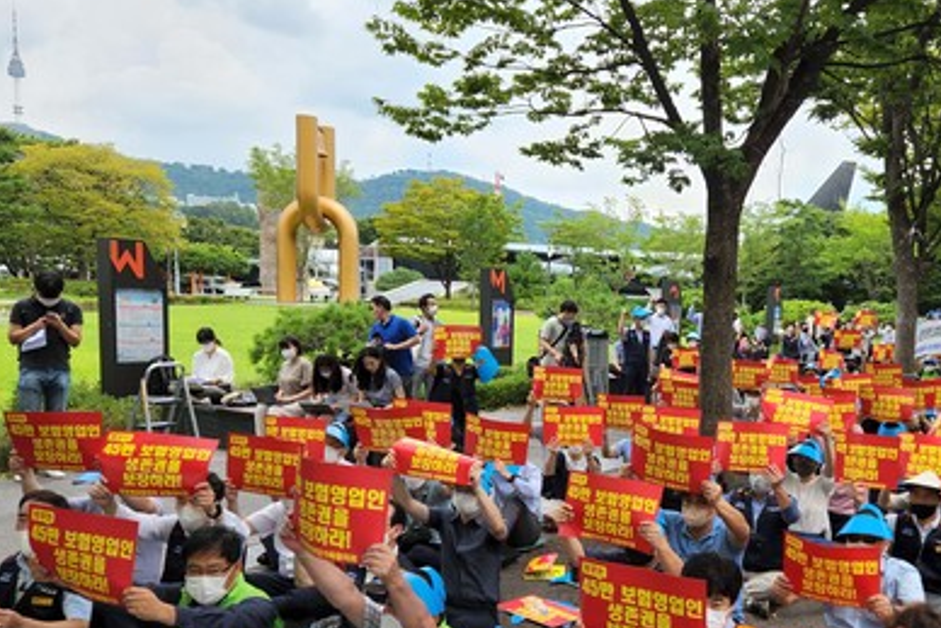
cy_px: 429
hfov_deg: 50.8
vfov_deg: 35.5
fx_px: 967
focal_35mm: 37
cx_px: 635
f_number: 1.8
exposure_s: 1/523
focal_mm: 5.4
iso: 20
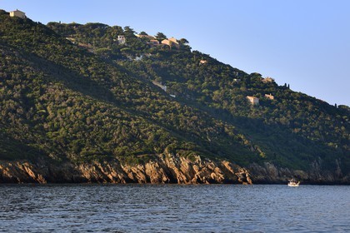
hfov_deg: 12.8
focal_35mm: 160
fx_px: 1555
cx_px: 175
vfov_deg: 8.6
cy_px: 116
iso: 200
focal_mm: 160
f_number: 8
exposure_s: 1/400
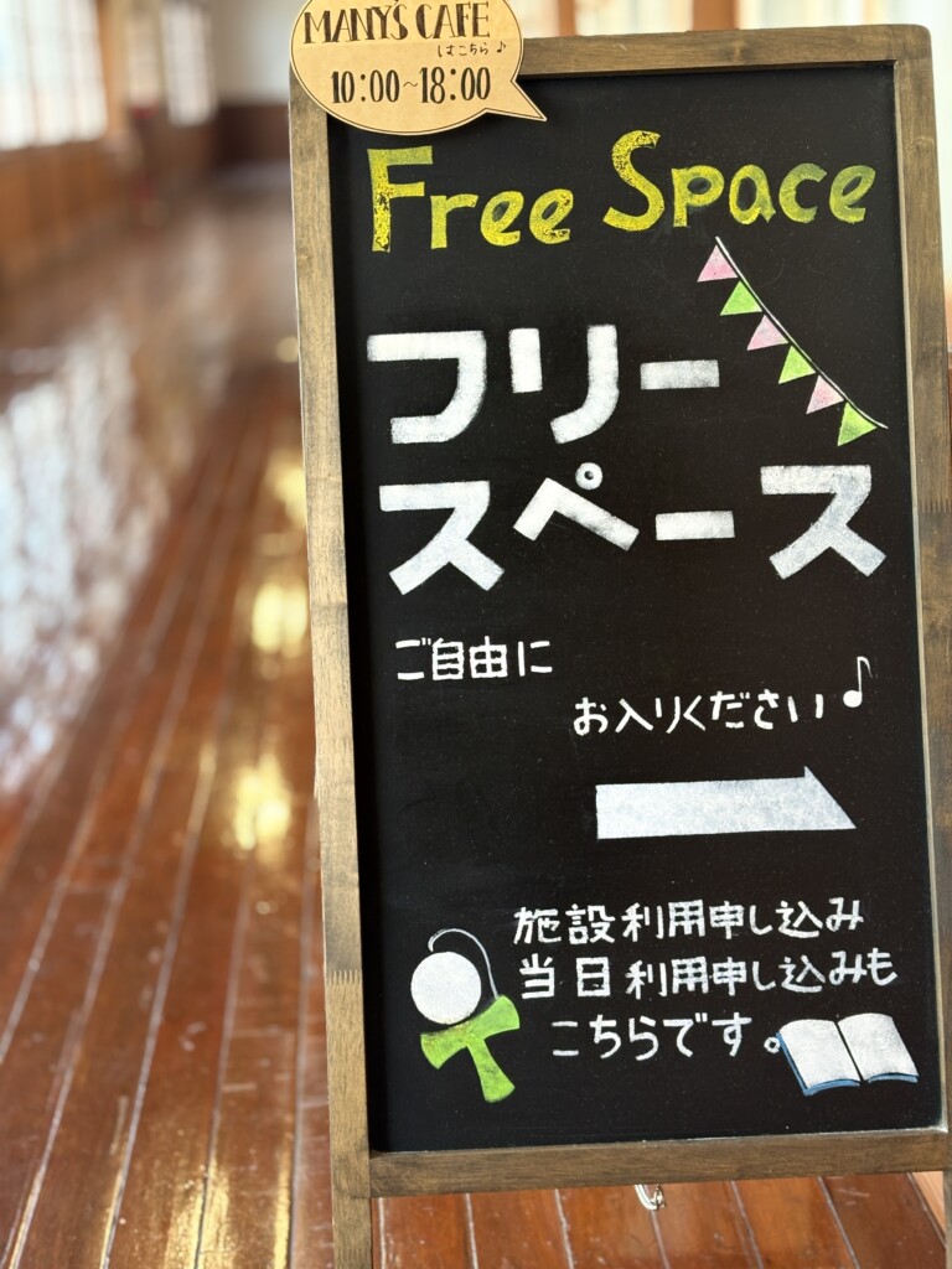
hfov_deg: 28.0
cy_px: 634
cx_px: 476
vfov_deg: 36.8
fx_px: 1907
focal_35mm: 52
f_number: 1.6
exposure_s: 1/60
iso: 80
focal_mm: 5.96
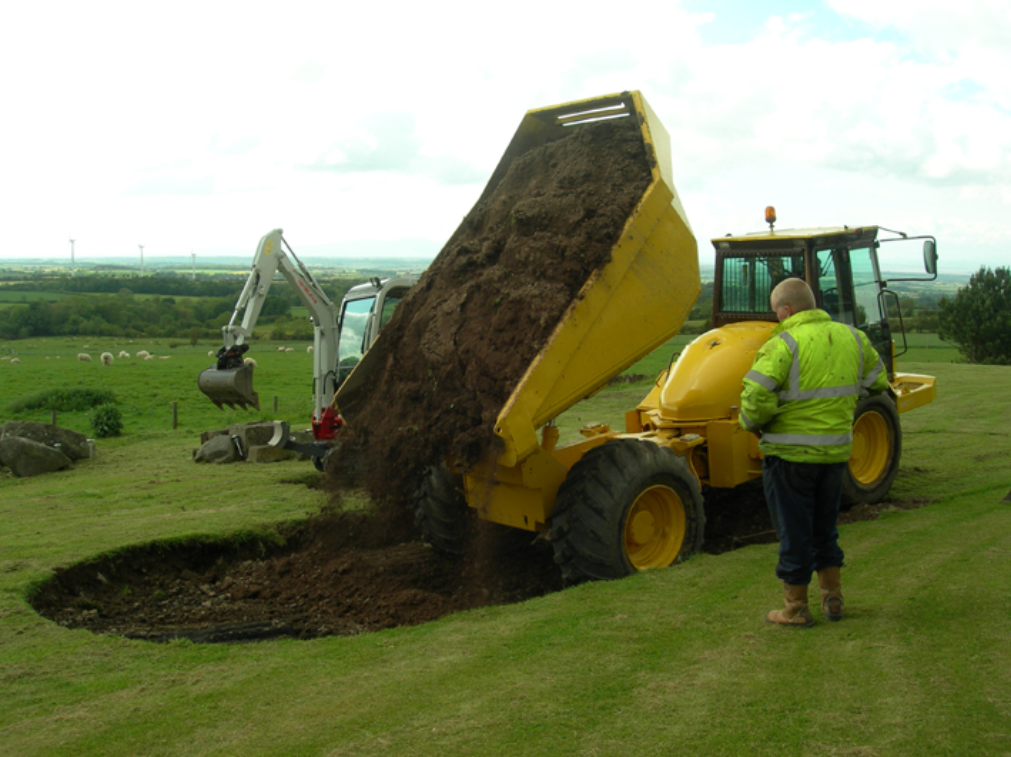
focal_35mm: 38
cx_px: 506
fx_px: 1109
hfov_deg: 49.0
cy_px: 378
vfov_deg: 37.7
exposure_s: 1/210
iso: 50
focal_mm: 7.8
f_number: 4.8
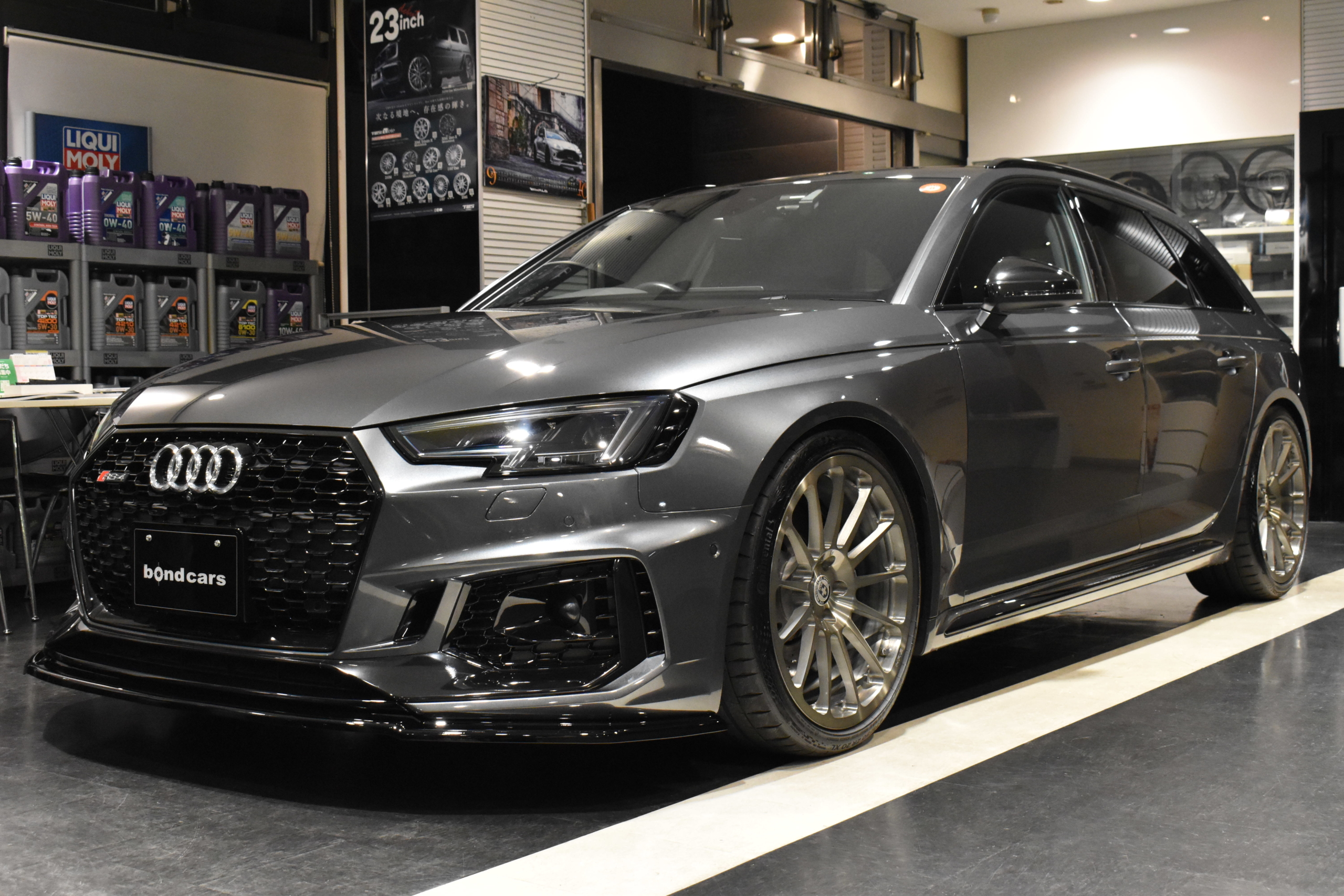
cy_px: 448
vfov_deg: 29.9
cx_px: 672
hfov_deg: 43.6
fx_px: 1680
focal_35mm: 45
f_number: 8
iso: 3600
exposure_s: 1/50
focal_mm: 30
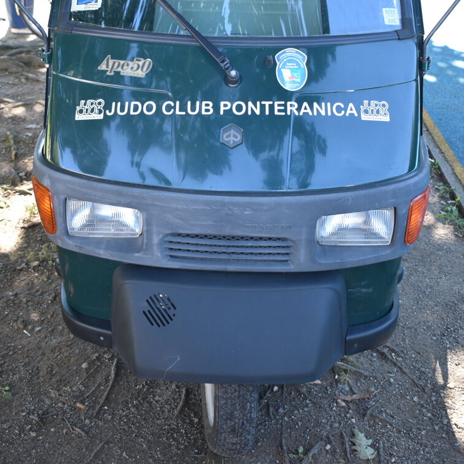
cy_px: 129
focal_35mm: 49
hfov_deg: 34.9
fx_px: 738
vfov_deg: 34.3
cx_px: 234
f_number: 4
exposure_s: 1/200
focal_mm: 25
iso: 800
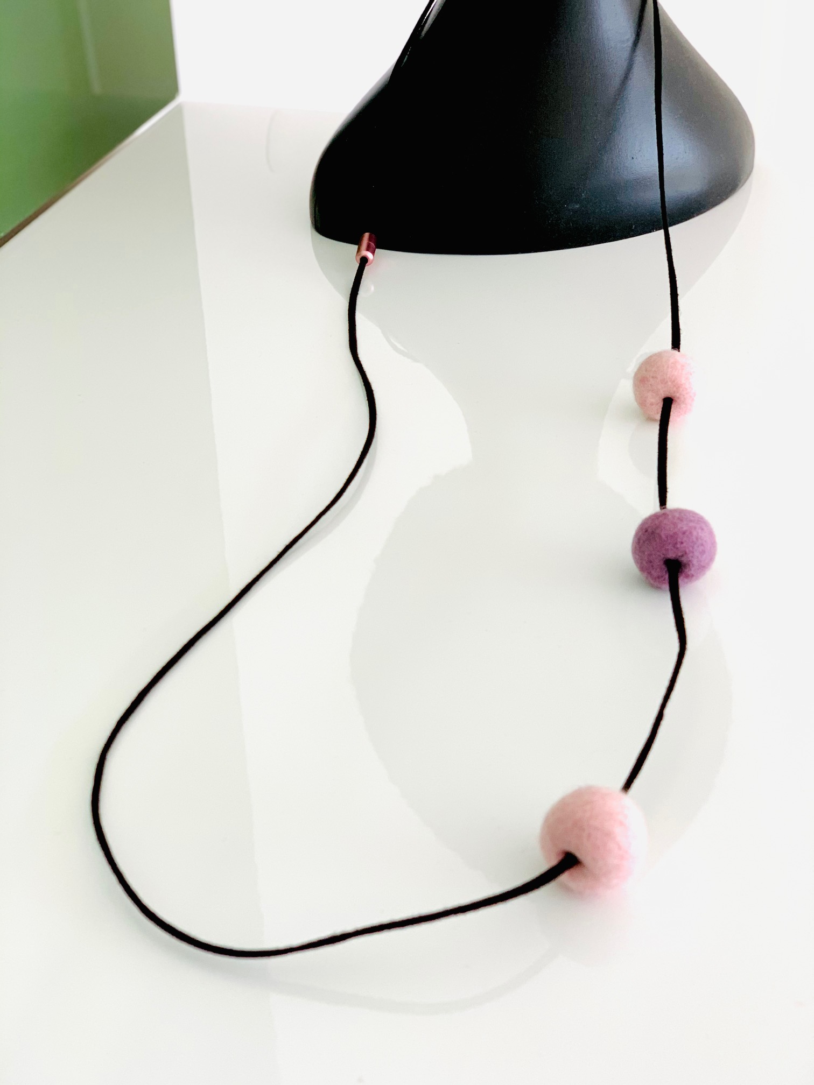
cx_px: 407
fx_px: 1630
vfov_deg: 36.8
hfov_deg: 28.0
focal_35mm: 52
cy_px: 542
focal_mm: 6
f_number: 2.4
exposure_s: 1/64
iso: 125
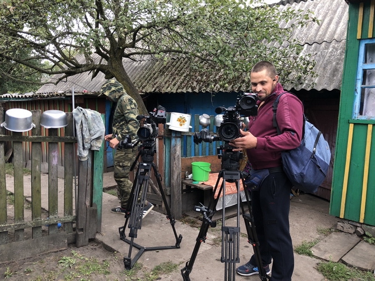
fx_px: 303
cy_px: 140
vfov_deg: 49.7
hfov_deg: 63.4
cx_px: 188
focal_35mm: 28
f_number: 1.8
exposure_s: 1/120
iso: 64
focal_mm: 3.99
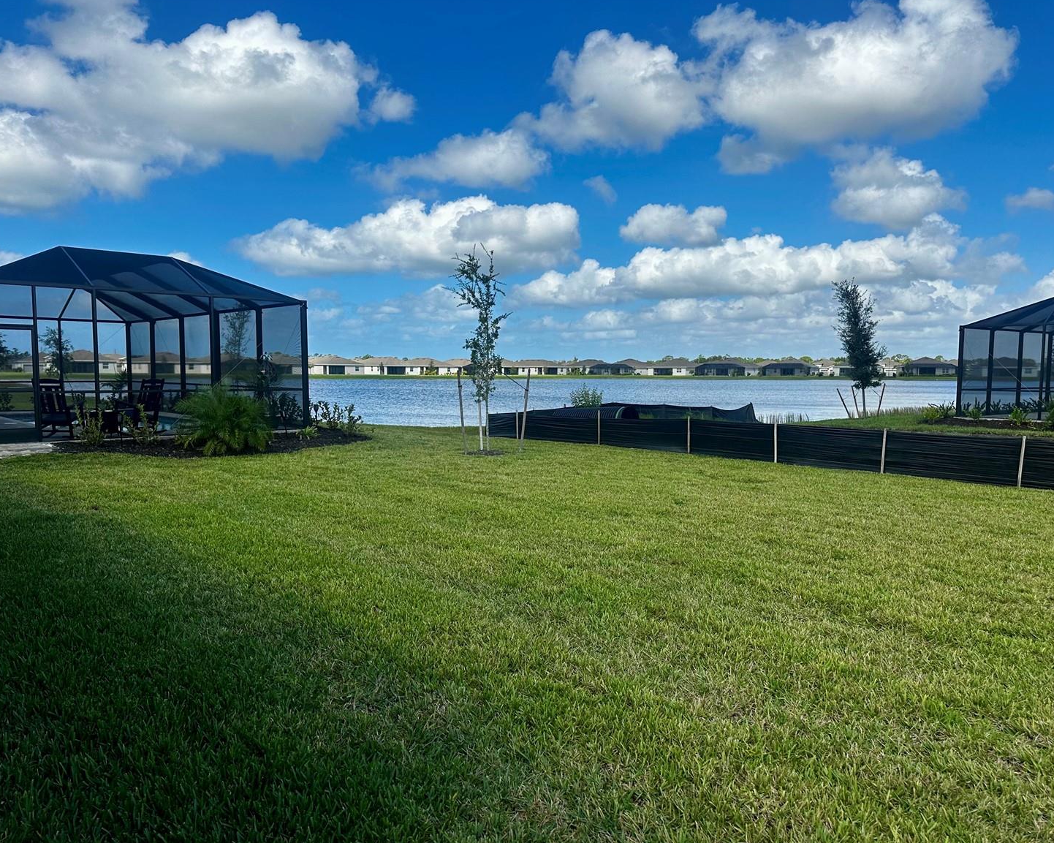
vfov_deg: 54.9
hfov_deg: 66.0
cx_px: 542
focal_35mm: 26
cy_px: 430
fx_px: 811
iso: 80
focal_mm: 6.86
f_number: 1.78
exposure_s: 1/5525
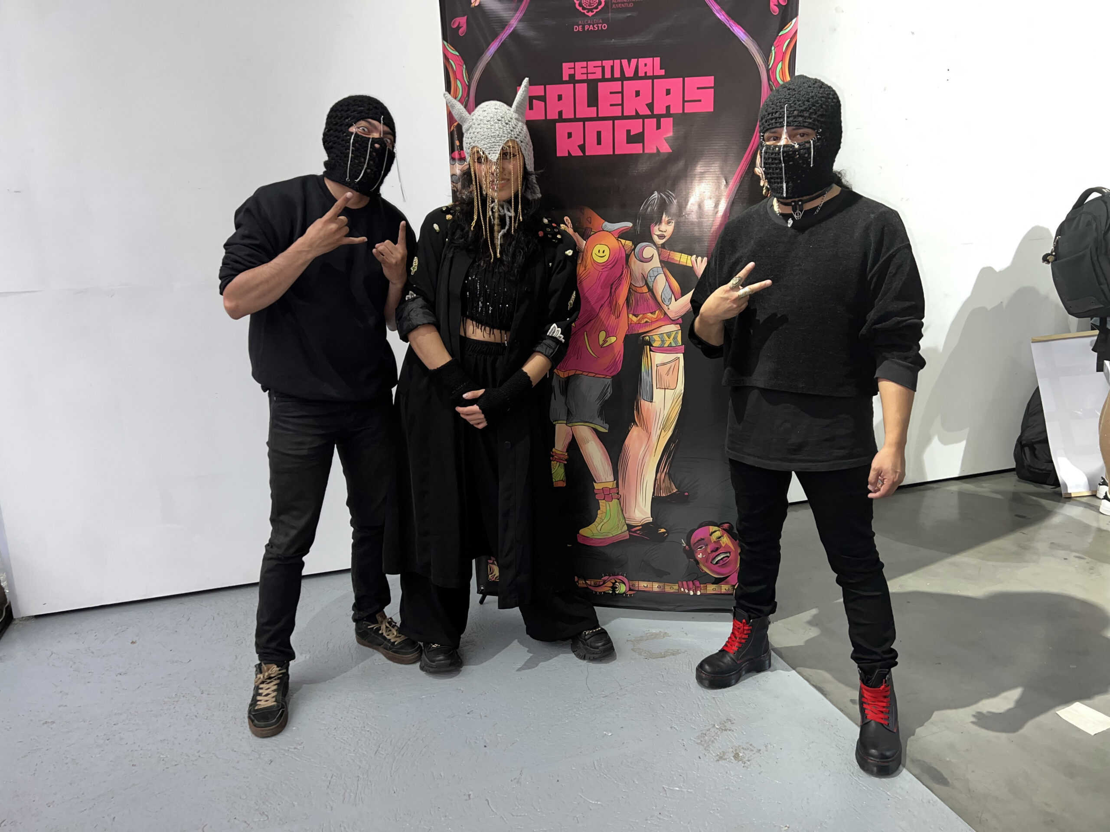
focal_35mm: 26
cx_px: 555
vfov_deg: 53.1
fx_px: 834
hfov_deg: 67.3
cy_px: 416
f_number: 1.5
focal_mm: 5.7
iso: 100
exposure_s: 1/16
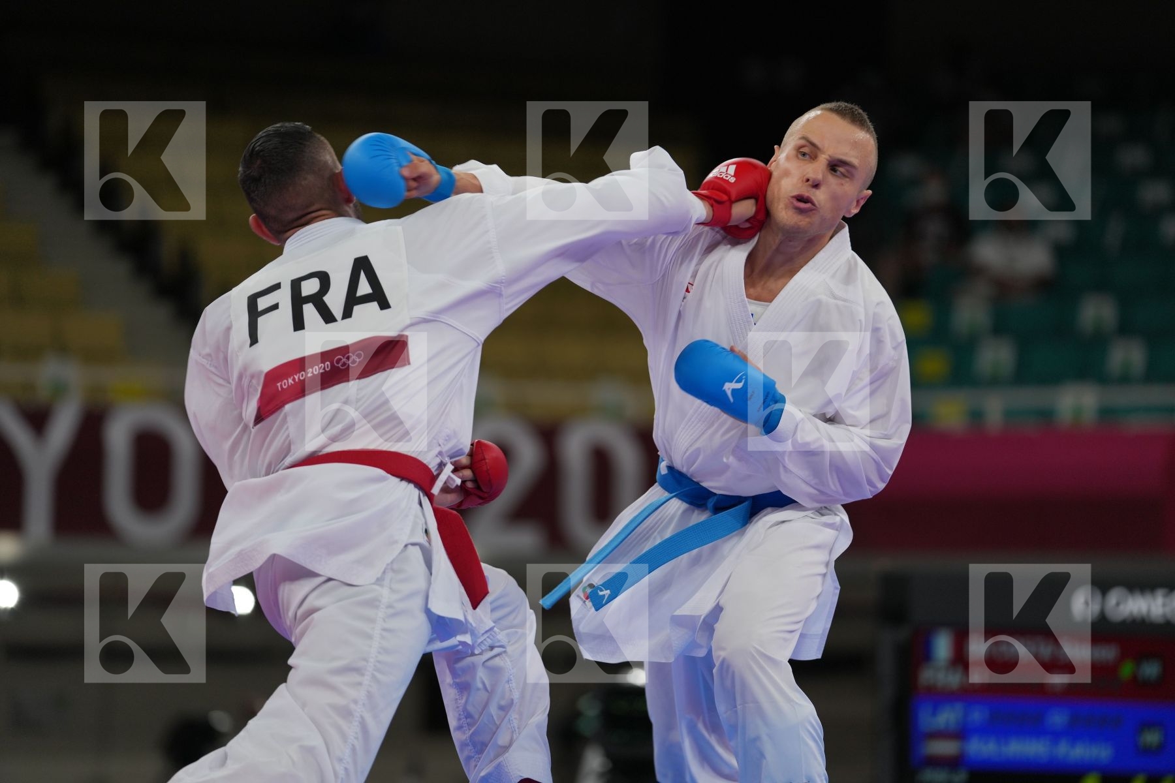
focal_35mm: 176
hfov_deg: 11.7
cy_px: 392
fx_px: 5744
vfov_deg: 7.8
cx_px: 588
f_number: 2.8
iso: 500
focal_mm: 176
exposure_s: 1/1000
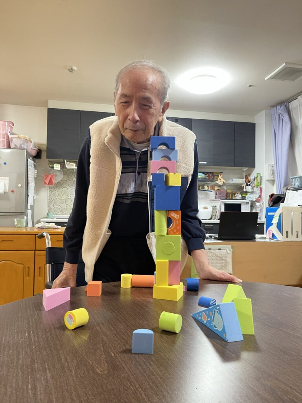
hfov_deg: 54.9
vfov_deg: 69.4
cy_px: 202
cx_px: 151
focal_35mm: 25
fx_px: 291
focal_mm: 5.1
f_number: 1.6
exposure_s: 1/59
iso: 200
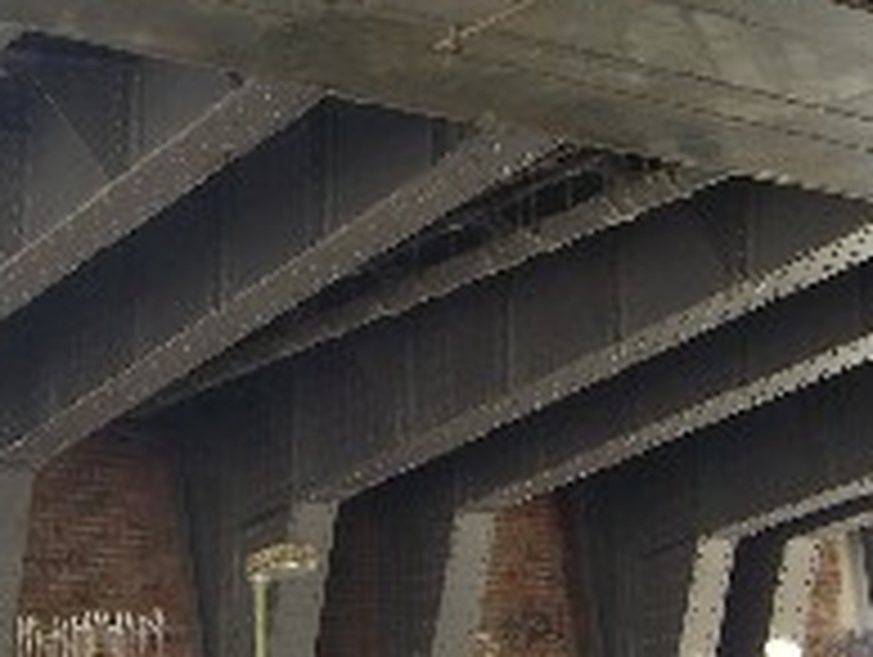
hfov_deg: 17.2
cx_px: 407
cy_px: 416
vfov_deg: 13.0
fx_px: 2879
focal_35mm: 114
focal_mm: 7.9
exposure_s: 1/60
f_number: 2.8
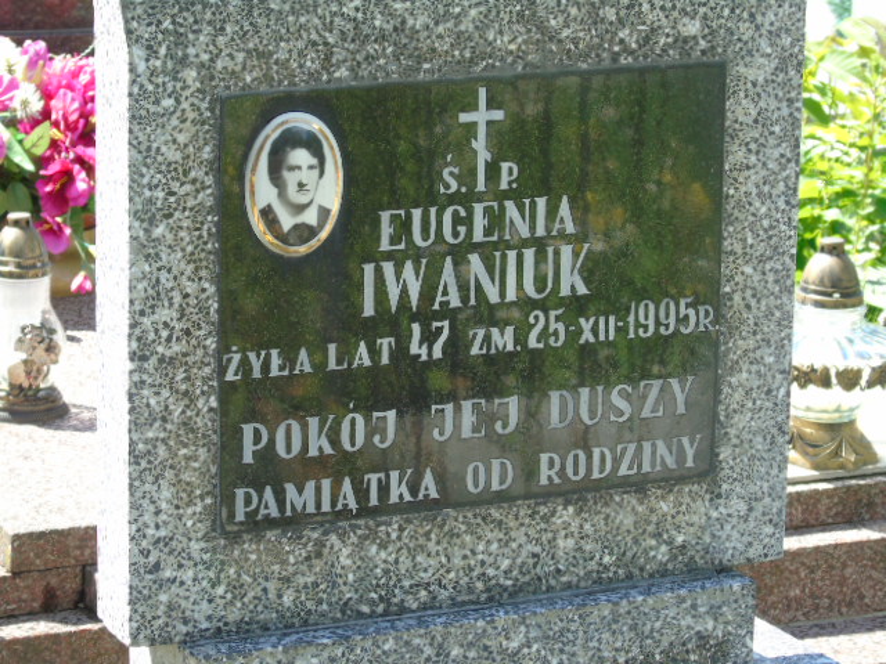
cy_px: 332
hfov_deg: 13.9
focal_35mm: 142
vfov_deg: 10.4
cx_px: 443
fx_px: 3635
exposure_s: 1/125
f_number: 4.7
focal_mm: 25
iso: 100
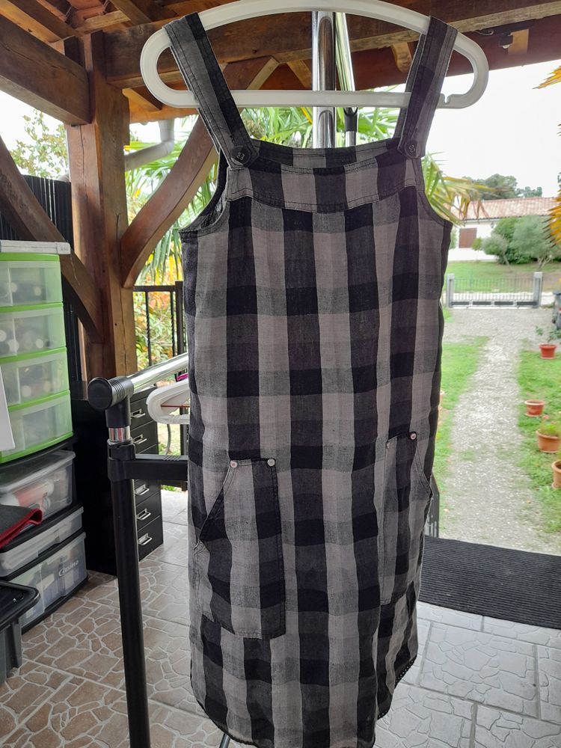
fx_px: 540
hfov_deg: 54.9
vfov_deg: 69.4
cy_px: 374
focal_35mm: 25
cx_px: 280
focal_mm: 4.6
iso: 125
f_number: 2
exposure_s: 1/60
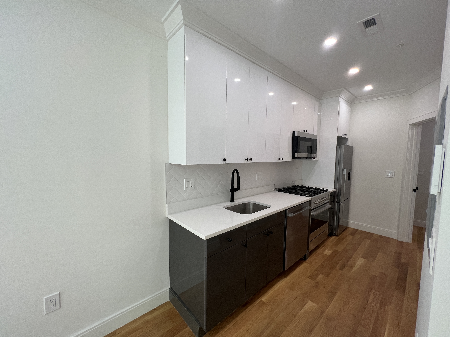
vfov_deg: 89.9
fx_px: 169
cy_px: 168
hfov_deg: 106.2
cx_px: 225
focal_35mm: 13
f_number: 1.8
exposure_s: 1/120
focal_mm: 1.57
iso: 80
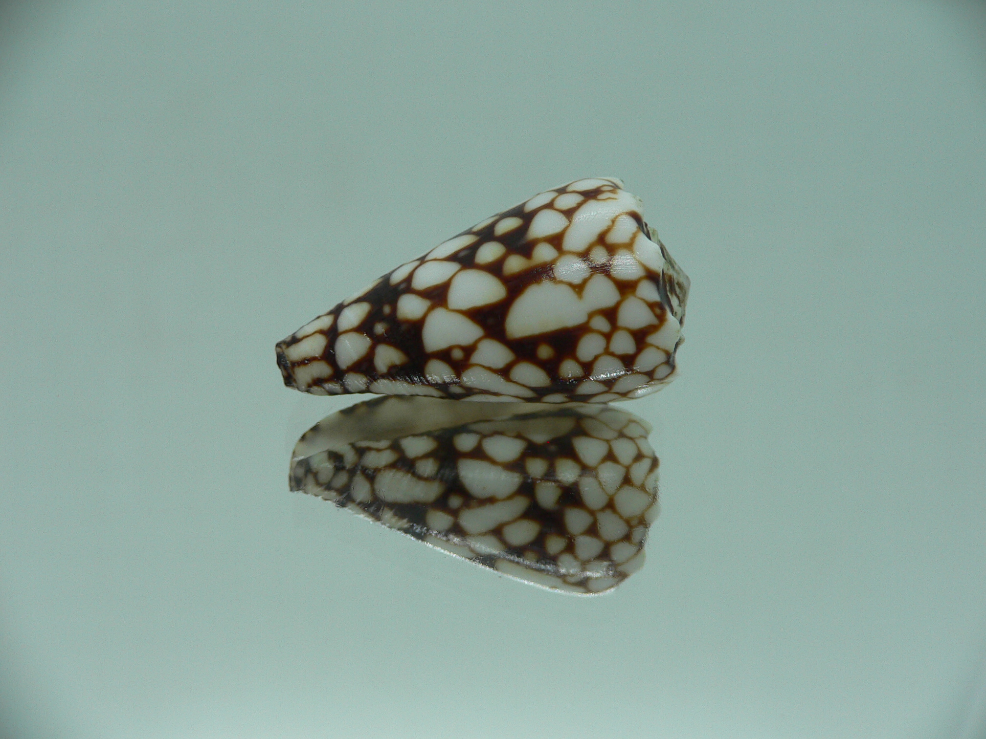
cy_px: 370
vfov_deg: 40.7
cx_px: 493
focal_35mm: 35
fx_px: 997
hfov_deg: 52.6
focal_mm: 4.6
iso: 80
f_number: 2.8
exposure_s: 1/60
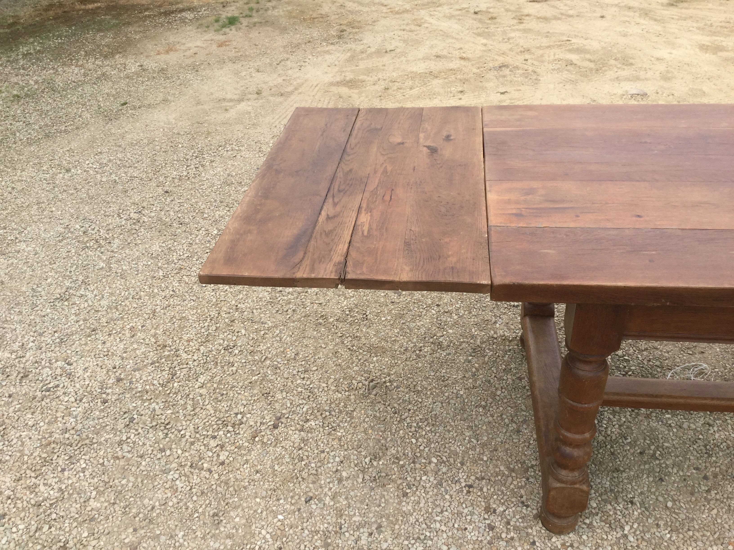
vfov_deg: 45.4
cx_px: 367
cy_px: 275
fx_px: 657
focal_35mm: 31
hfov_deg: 58.4
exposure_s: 1/617
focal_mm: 3.3
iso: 25
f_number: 2.4
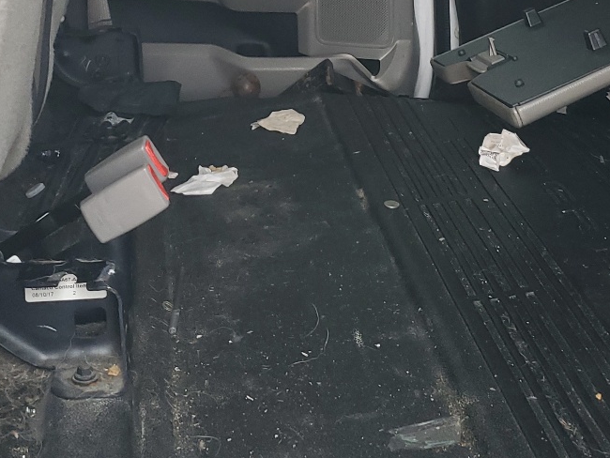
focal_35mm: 64
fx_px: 1128
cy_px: -48
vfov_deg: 21.7
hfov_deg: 30.2
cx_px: 322
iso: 86
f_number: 1.5
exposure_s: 1/60.2
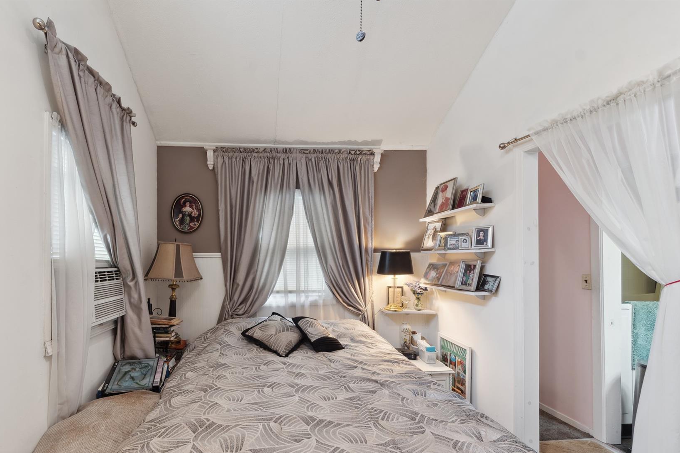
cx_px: 283
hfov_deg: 99.4
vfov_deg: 76.1
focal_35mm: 15
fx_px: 283
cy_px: 281
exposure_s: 1/2
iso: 100
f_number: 8
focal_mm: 8
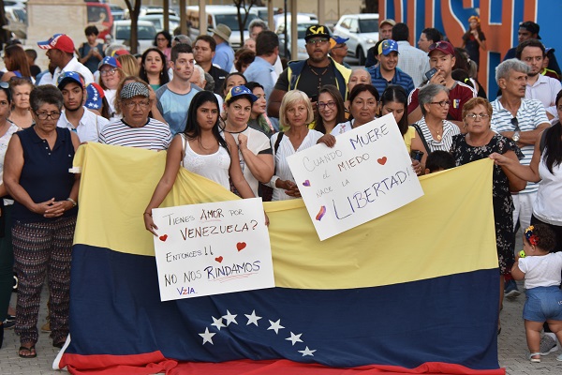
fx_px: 1826
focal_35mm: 117
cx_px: 281
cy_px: 188
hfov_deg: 17.5
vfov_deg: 11.7
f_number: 5.6
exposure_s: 1/60
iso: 360
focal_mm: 78
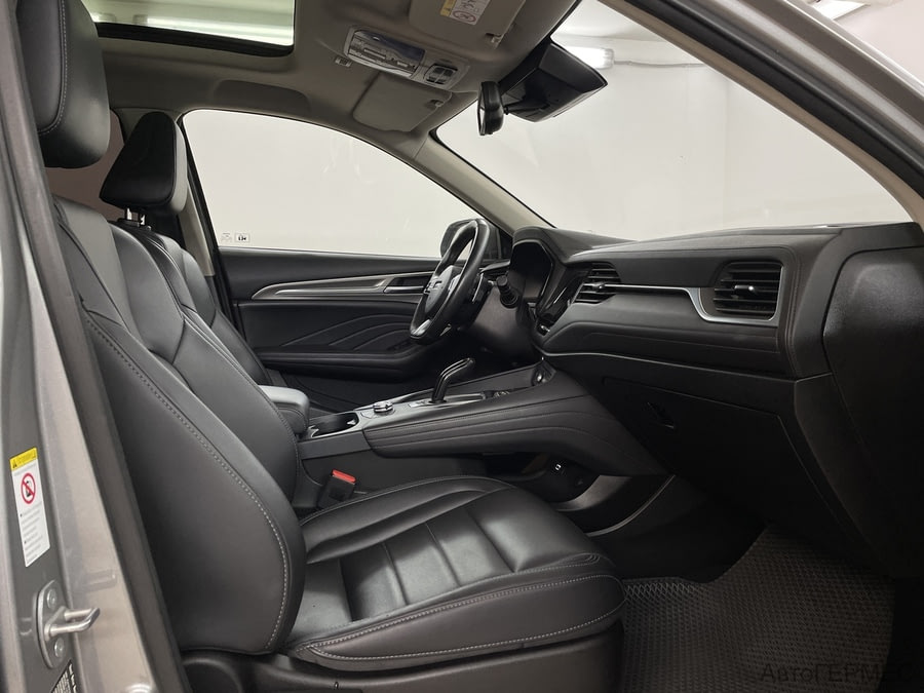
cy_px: 346
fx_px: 694
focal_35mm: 26
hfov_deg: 67.3
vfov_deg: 53.1
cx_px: 462
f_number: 1.6
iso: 80
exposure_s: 1/100
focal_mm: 4.2
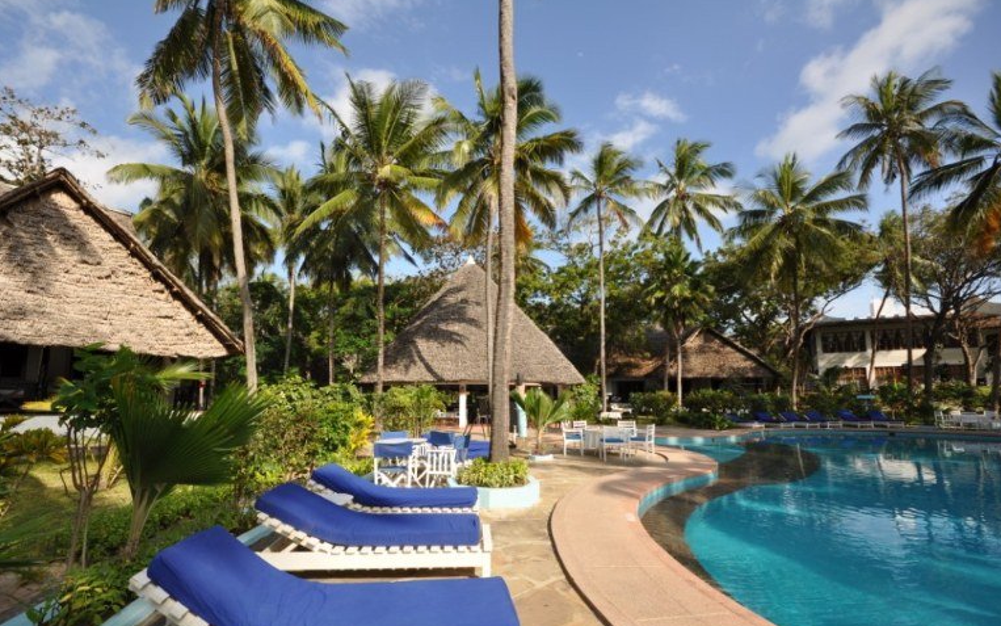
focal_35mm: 16
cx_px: 480
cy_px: 342
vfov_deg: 71.1
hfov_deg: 97.8
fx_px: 437
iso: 200
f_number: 9
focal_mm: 10
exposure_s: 1/320
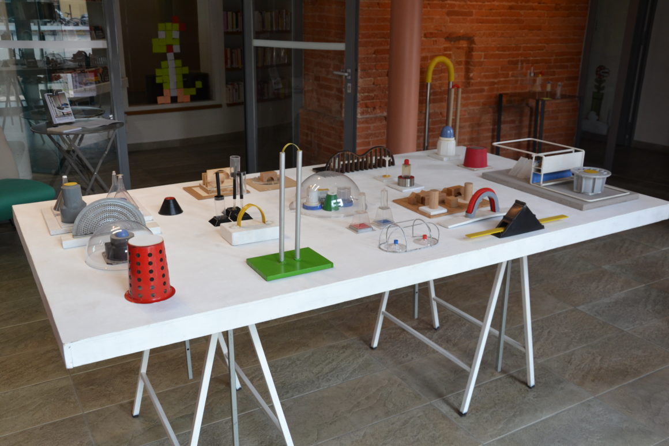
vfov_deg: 40.0
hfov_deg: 57.2
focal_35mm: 33
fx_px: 613
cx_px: 334
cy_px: 223
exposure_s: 1/100
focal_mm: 22
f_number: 5
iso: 400
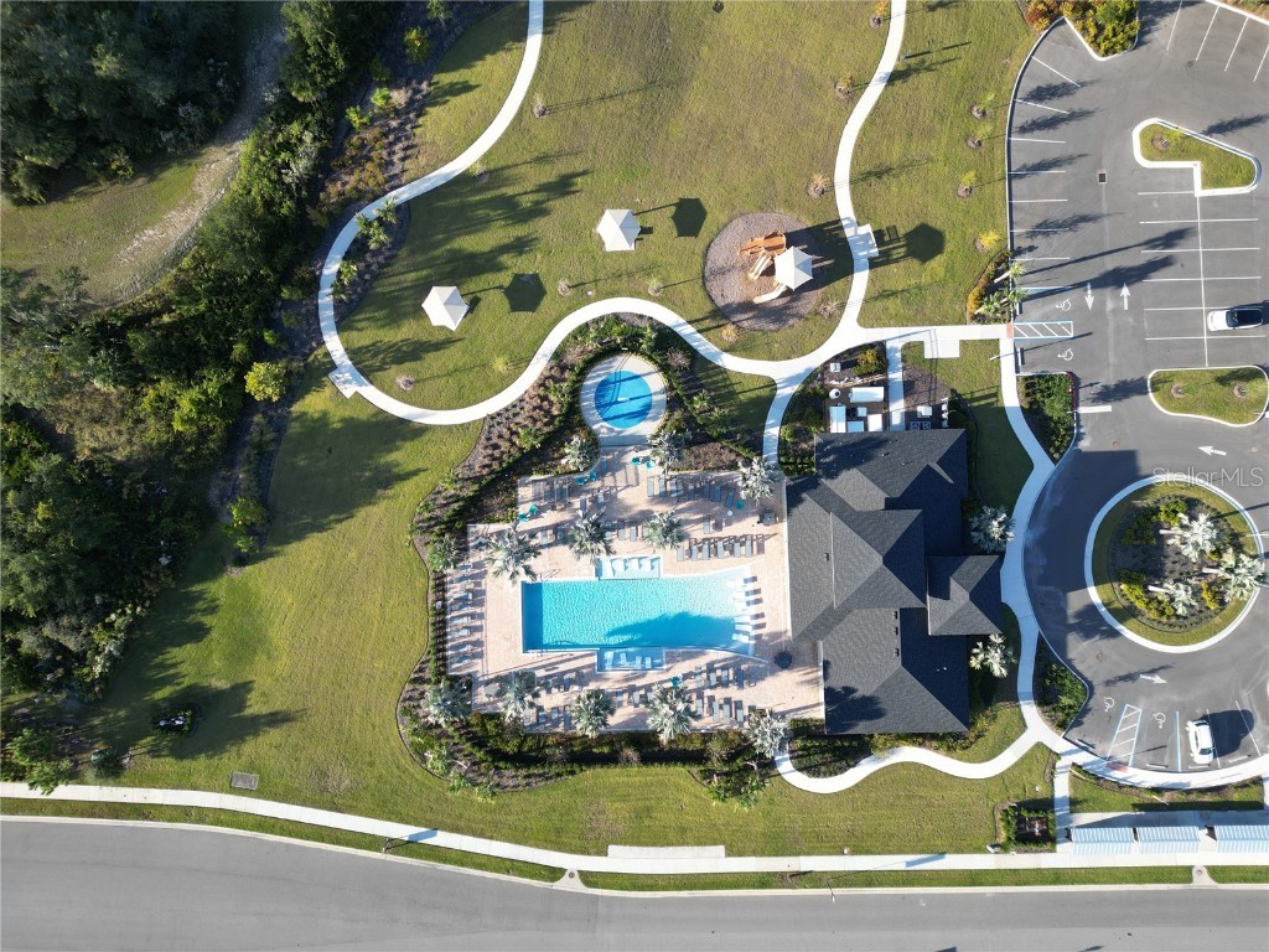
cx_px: 634
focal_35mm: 24
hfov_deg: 71.6
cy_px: 476
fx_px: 880
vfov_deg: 56.8
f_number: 1.7
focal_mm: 6.72
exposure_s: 1/640
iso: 100
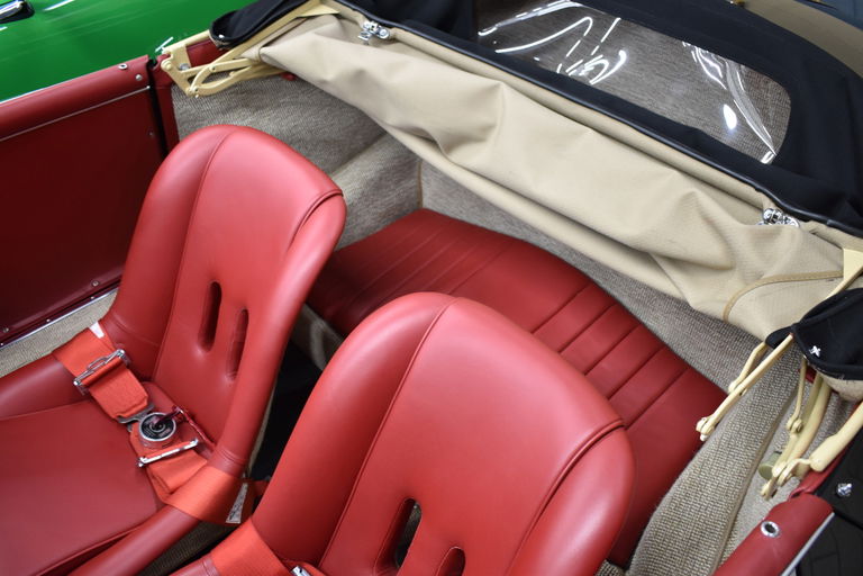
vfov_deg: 41.7
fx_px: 755
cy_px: 288
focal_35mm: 32
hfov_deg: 59.5
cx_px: 432
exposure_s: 1/30
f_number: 3.8
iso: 900
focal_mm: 21
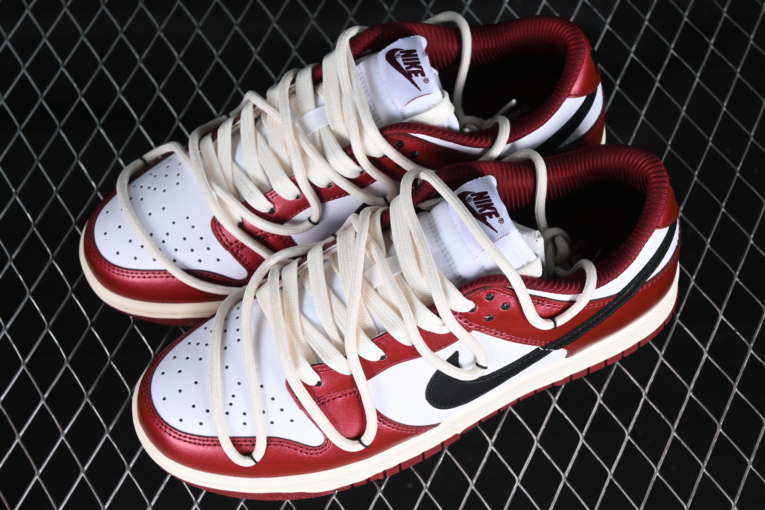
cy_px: 255
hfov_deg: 27.0
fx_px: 1594
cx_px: 382
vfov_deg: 18.2
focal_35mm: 75
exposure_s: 1/60
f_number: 6.3
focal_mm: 50
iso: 160
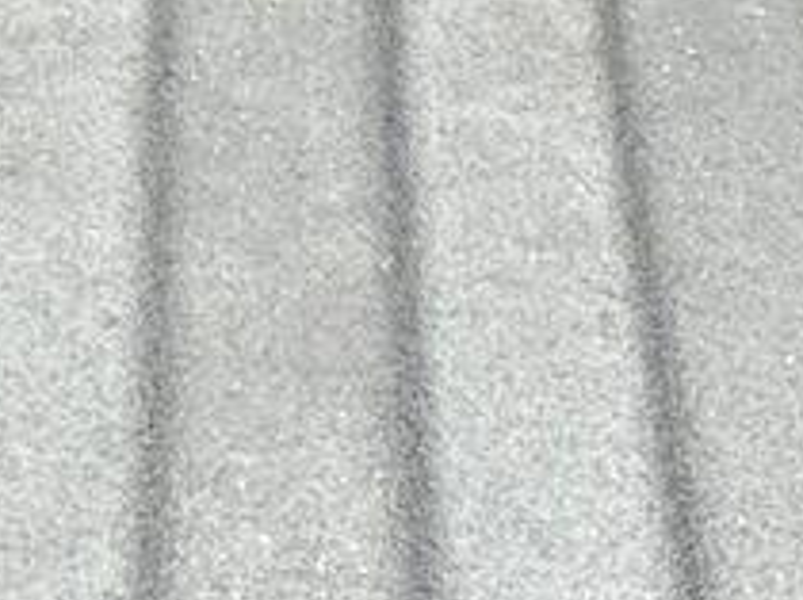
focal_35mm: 293
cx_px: 428
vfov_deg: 4.9
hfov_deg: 6.8
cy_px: -929
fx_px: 6789
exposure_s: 1/311
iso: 64
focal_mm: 6.76
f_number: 1.78
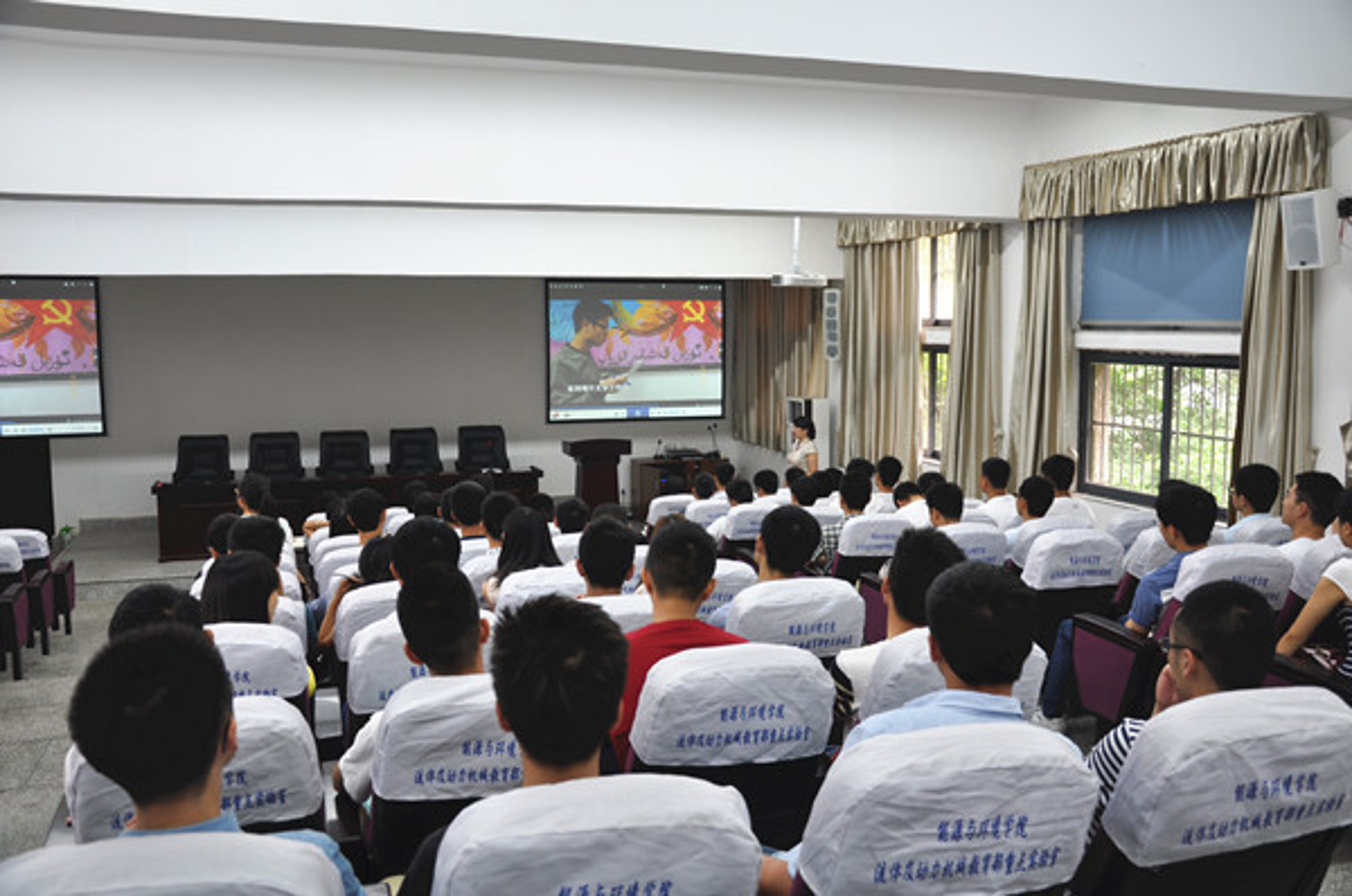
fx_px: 1181
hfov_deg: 59.6
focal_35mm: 32
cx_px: 676
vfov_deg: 41.6
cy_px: 448
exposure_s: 1/25
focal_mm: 21
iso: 200
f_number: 3.8
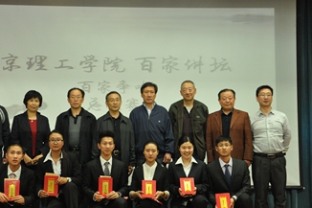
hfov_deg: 29.7
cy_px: 123
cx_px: 120
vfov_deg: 20.1
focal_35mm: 68
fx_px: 586
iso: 1600
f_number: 7.1
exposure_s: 1/50
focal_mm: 35
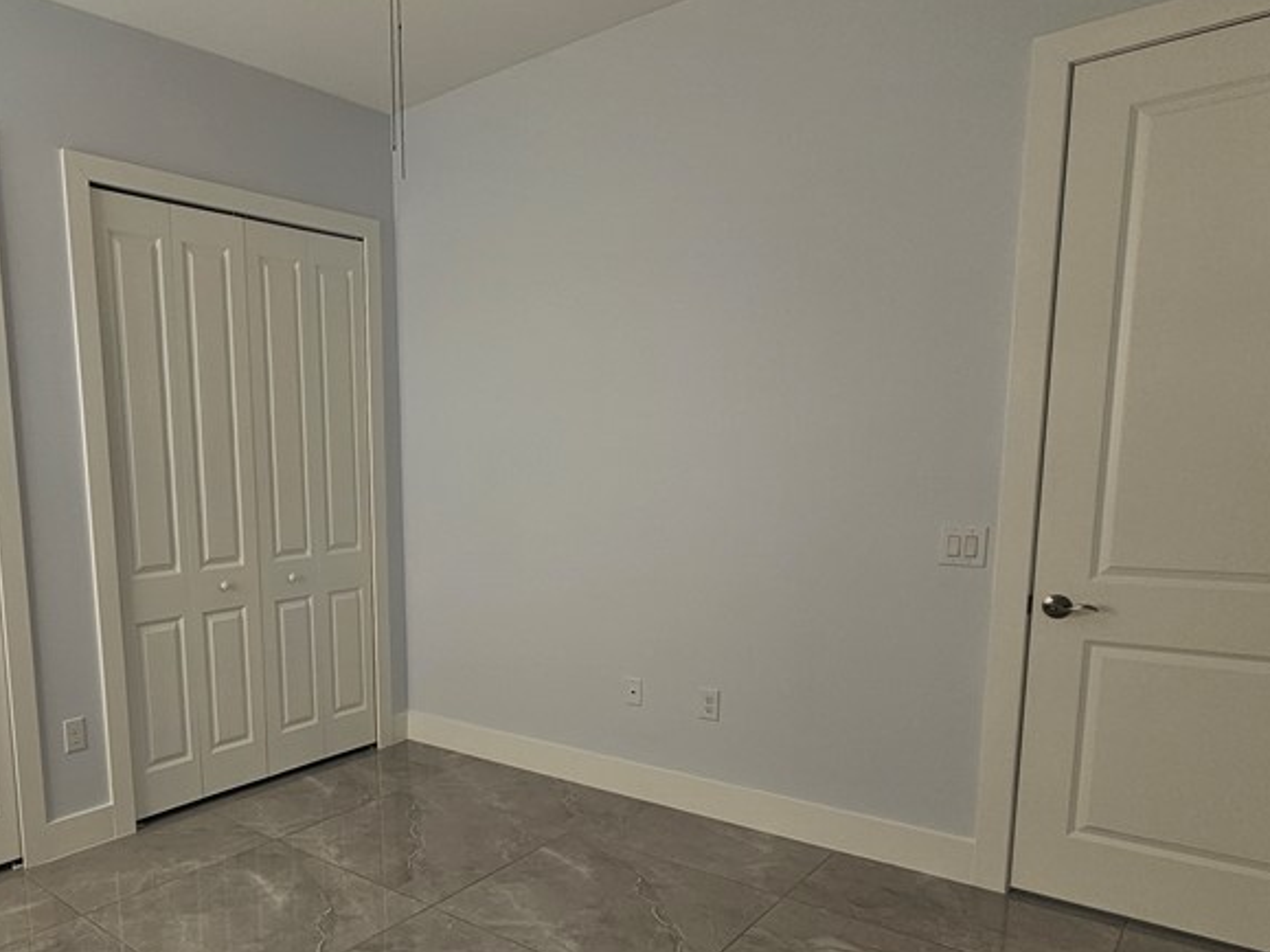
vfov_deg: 58.2
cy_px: 590
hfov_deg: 70.6
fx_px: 844
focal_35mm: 23
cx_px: 373
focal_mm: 2.2
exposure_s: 1/120
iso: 50
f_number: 2.2
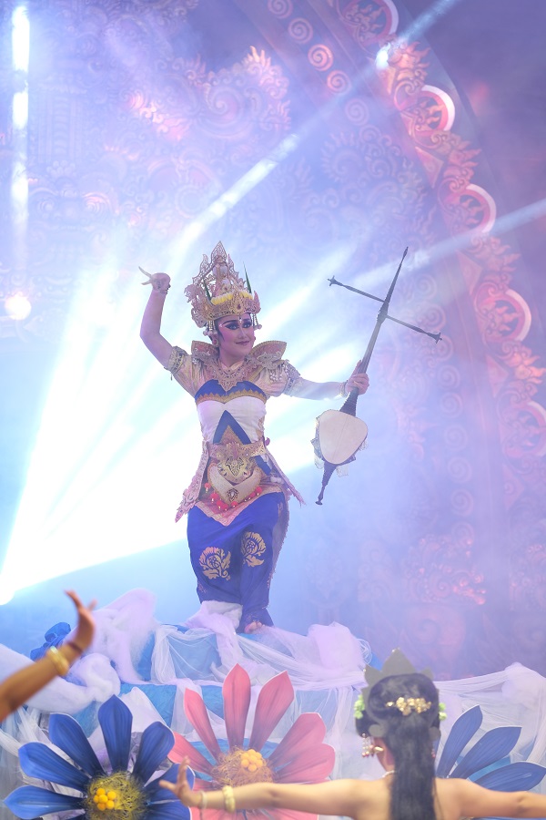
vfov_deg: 15.2
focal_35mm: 135
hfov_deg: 10.2
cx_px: 273
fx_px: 3071
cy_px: 410
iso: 250
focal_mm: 90
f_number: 2
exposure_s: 1/60
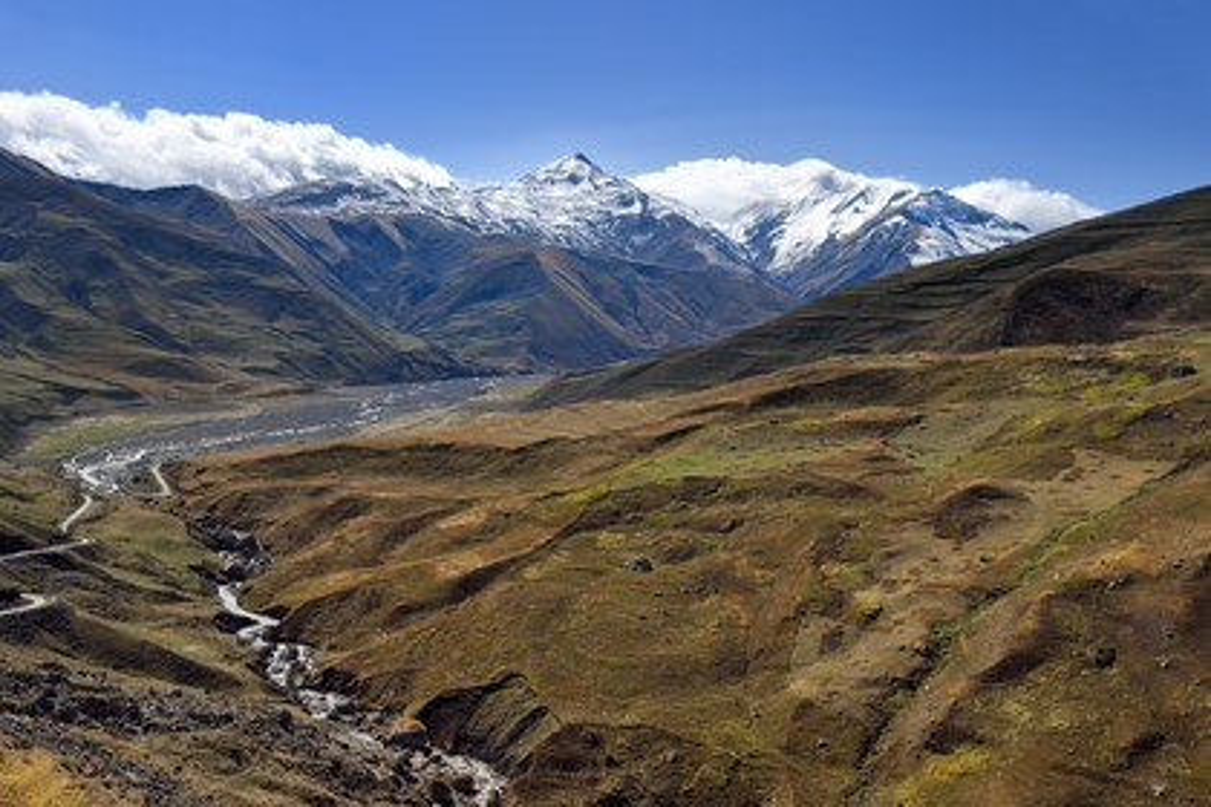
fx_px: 1278
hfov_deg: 50.7
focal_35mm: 38
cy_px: 404
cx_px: 606
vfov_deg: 35.1
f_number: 16
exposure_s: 1/320
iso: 200
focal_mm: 38
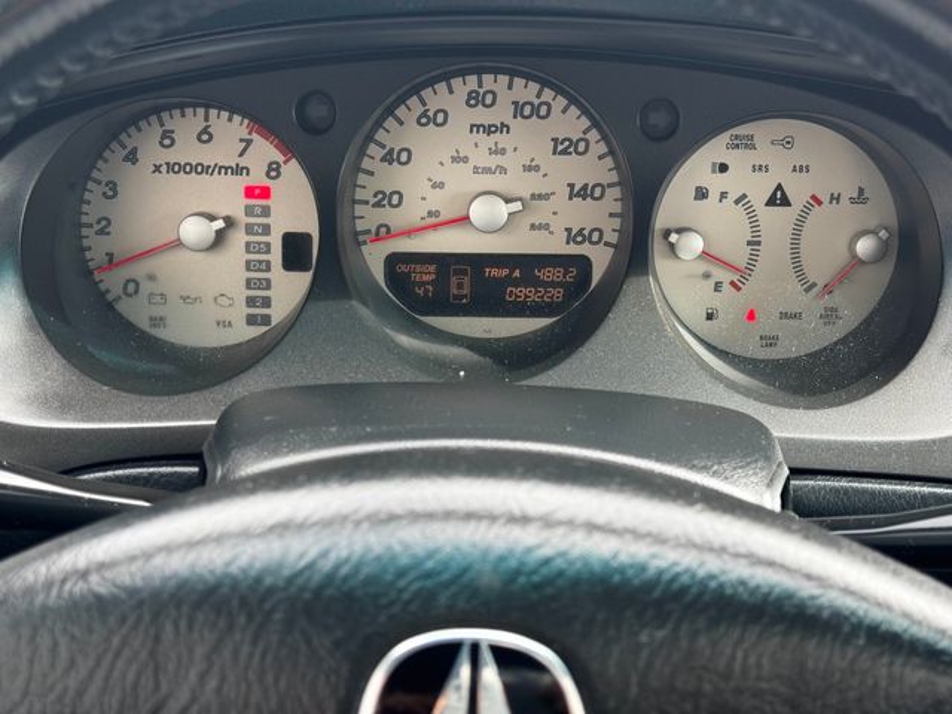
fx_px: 1320
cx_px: 476
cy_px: 357
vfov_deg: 30.3
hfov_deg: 39.7
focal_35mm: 48
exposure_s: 1/127
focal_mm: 6.76
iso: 100
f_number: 1.78
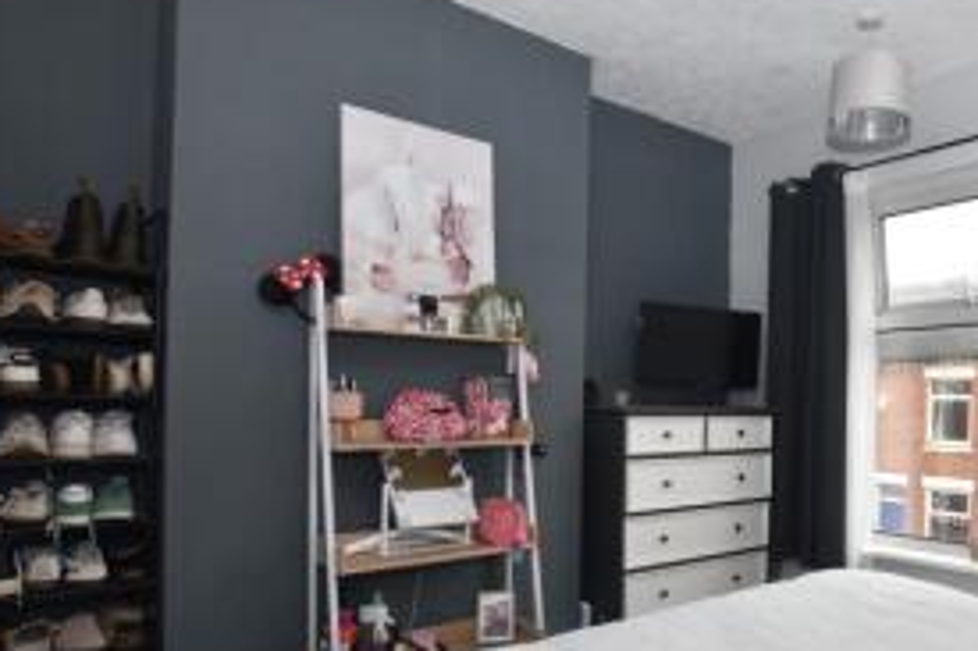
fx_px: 706
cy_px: 397
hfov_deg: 64.7
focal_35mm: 26
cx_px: 747
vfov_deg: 49.1
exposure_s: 1/15
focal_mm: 10
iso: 100
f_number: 5.6
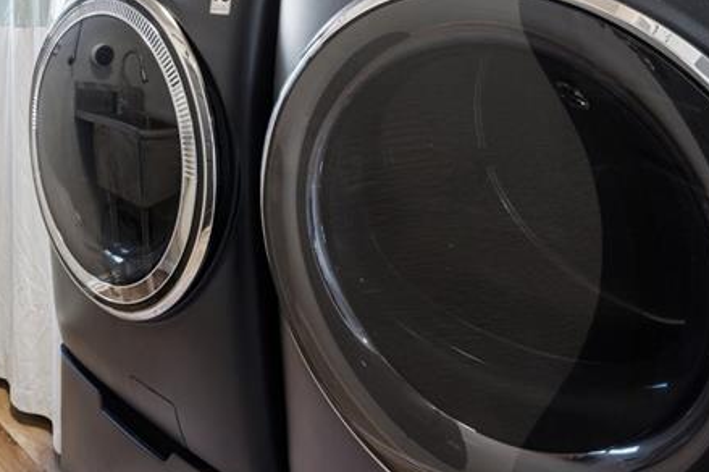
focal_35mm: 35
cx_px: 162
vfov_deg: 34.4
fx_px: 689
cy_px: 2
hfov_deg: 51.7
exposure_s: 3
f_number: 11
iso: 100
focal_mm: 15
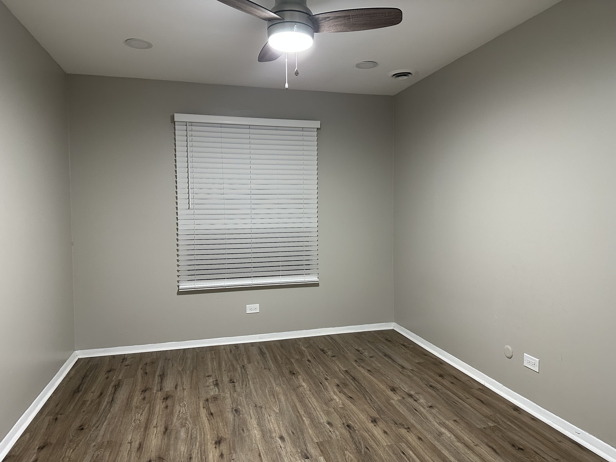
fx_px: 427
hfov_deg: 71.6
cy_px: 231
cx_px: 308
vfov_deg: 56.8
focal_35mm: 24
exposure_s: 1/60
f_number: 1.78
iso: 320
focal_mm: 6.86
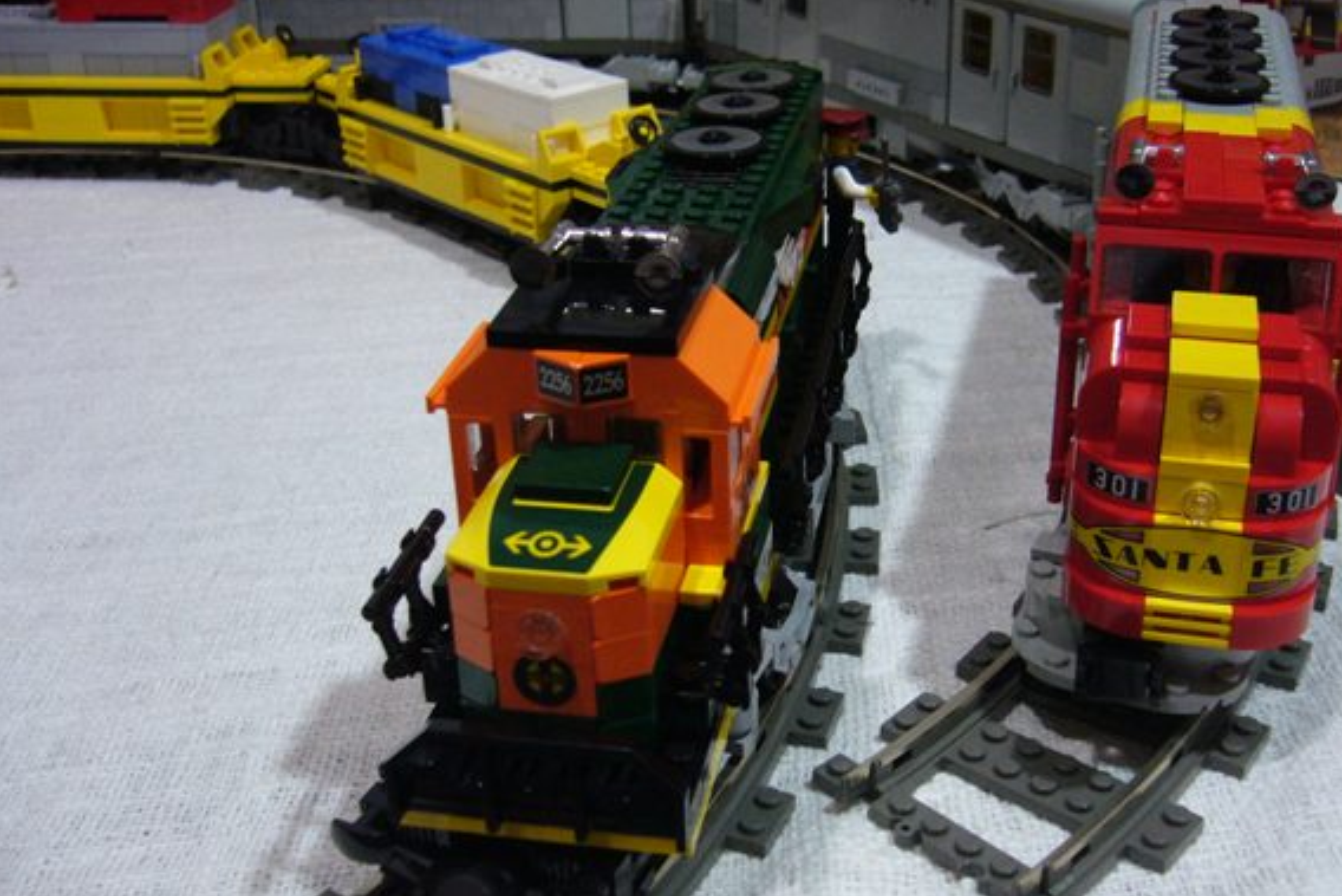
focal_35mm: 41
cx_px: 747
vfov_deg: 32.6
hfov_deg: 47.3
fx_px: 1529
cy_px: 414
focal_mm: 5.8
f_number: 2.8
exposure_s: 1/8
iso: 200
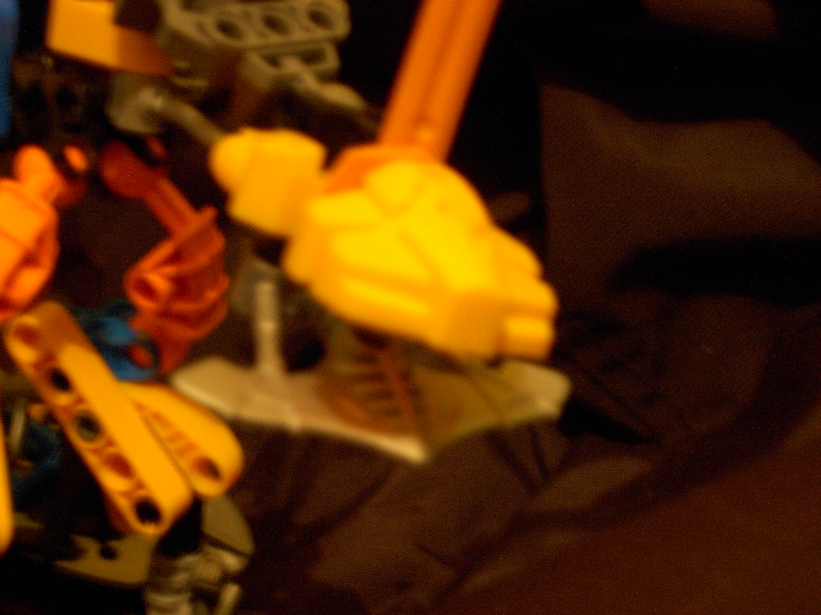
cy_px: 308
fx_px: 2680
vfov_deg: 13.1
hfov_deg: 17.4
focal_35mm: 113
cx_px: 410
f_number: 4.9
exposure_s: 1
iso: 200
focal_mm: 23.4
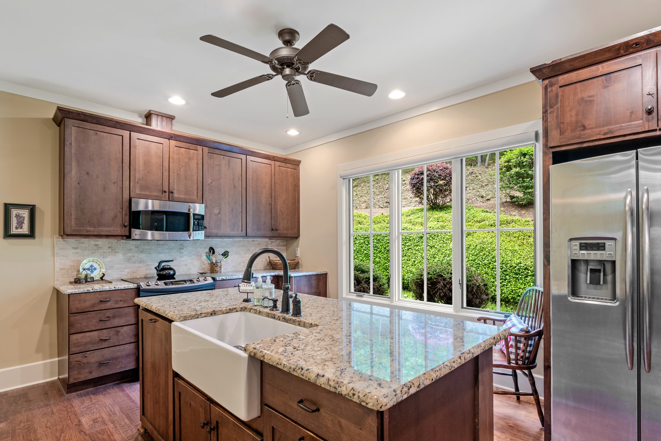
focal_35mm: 18
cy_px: 247
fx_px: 330
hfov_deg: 90.0
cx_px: 322
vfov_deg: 67.1
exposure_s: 1
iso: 250
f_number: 8
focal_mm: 16
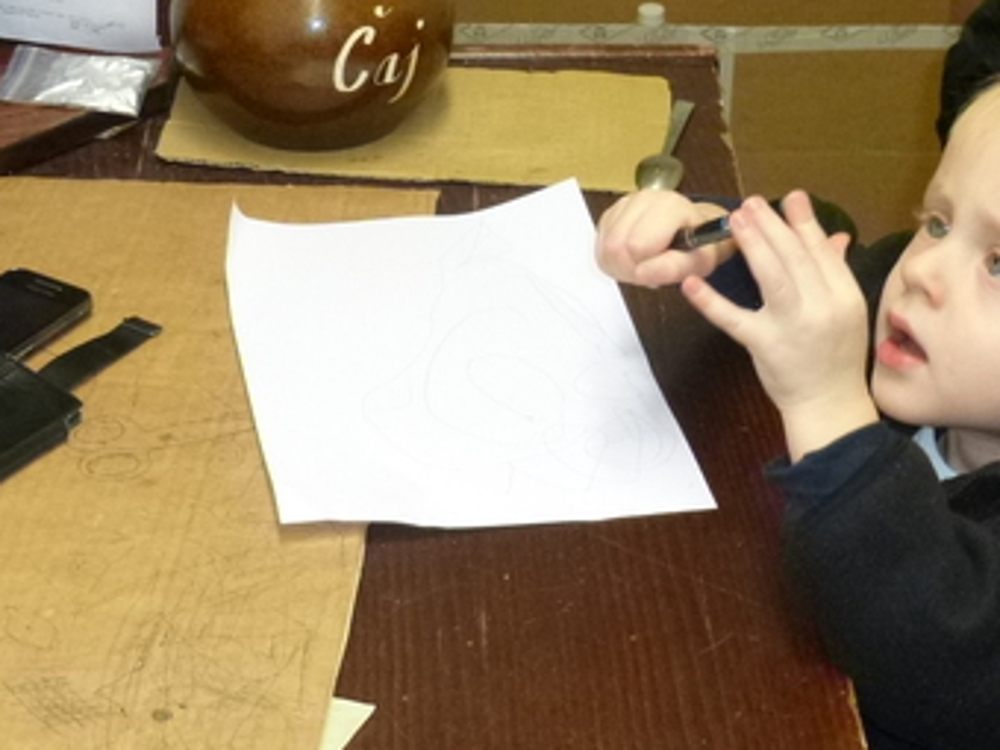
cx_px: 368
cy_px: 456
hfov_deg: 24.3
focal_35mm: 80
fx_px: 2311
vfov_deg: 18.4
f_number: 3.5
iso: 400
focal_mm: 6
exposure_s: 1/60
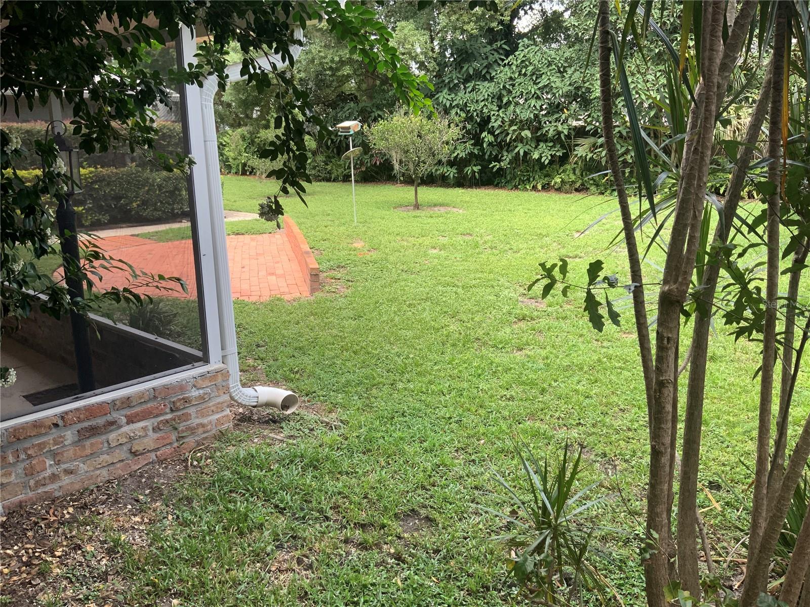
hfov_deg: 61.7
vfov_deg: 48.2
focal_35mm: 29
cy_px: 304
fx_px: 679
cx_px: 405
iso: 16
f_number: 1.8
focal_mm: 3
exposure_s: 1/166
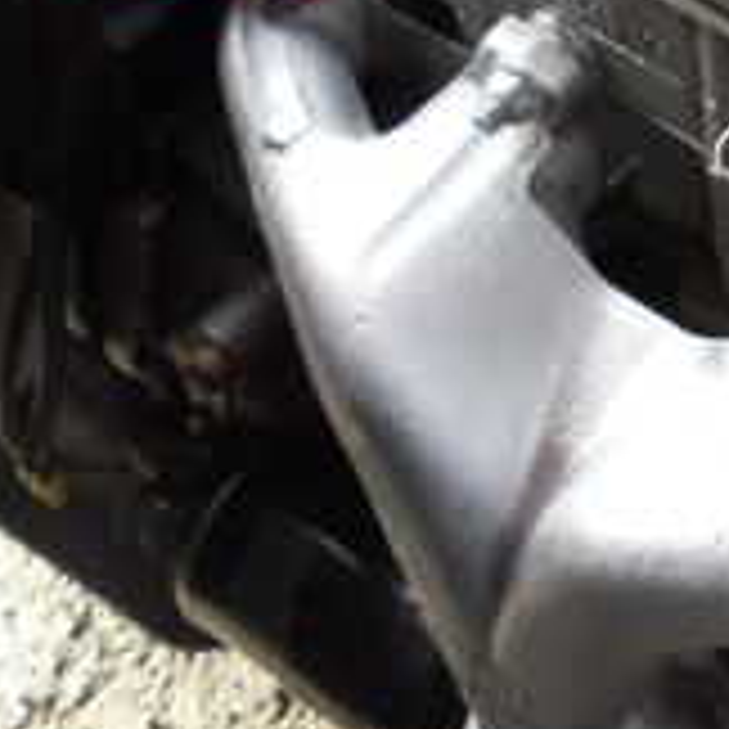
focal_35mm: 94
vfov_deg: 18.1
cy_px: 40
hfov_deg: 17.8
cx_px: 824
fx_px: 2240
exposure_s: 1/30
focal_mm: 4.9
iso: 160
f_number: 3.2
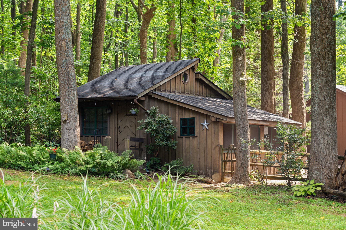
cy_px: 115
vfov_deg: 20.3
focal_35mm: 67
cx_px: 173
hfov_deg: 30.1
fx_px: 644
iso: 400
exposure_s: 1/50
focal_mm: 67
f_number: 6.3
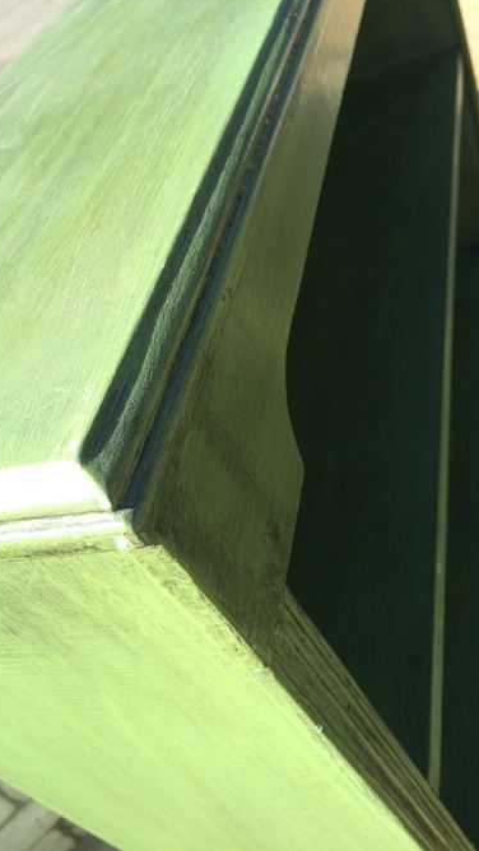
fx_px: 745
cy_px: 422
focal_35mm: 33
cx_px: 262
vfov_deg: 59.5
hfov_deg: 35.6
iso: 32
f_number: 2.2
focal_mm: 4.12
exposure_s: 1/662
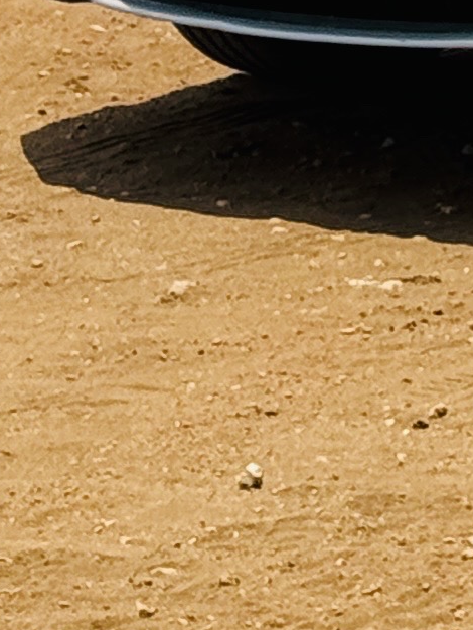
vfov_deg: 6.0
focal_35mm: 309
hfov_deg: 4.7
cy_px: -1179
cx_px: 1136
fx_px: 5626
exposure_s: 1/6536
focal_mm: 6.76
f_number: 1.78
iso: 100
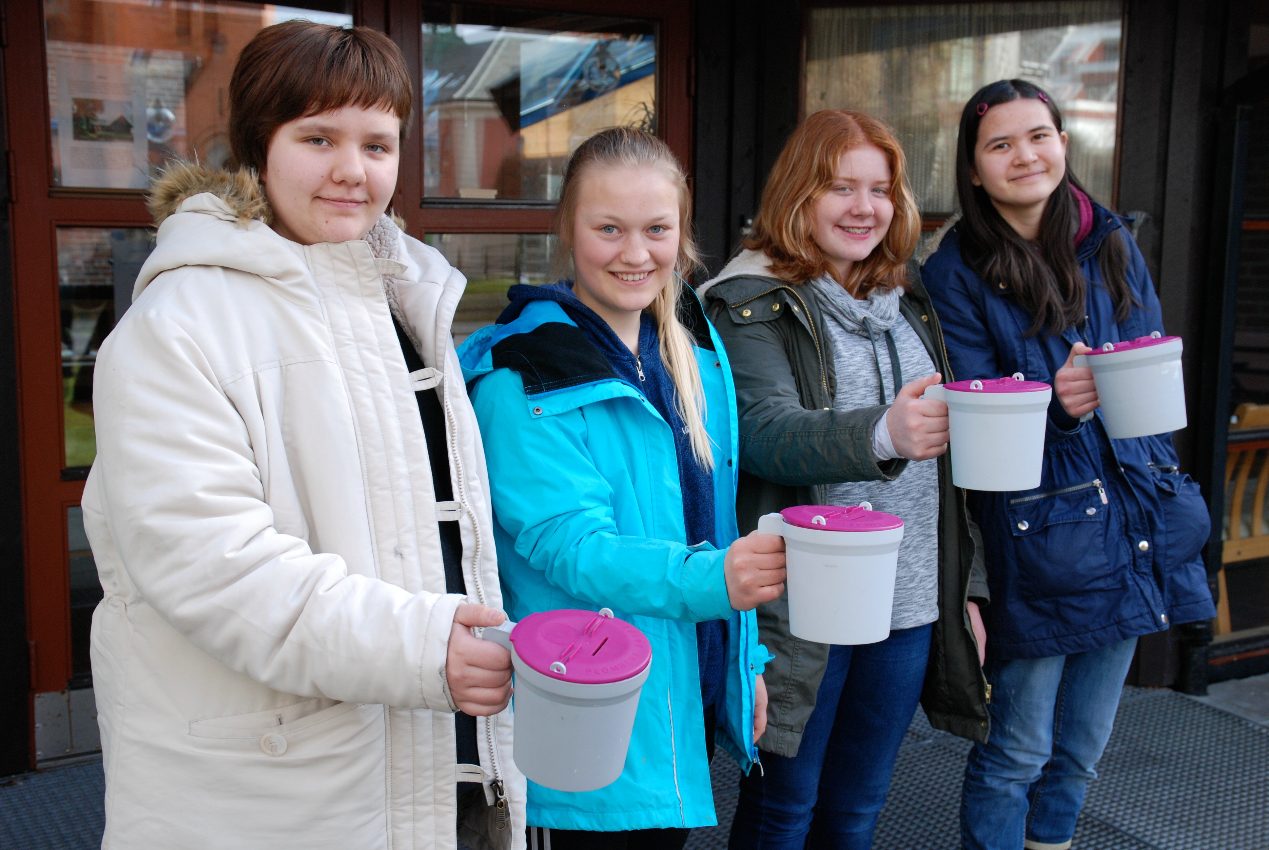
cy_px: 425
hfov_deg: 42.3
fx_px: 1641
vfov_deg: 29.0
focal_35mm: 46
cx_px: 634
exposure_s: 1/160
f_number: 6.3
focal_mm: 31
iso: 400
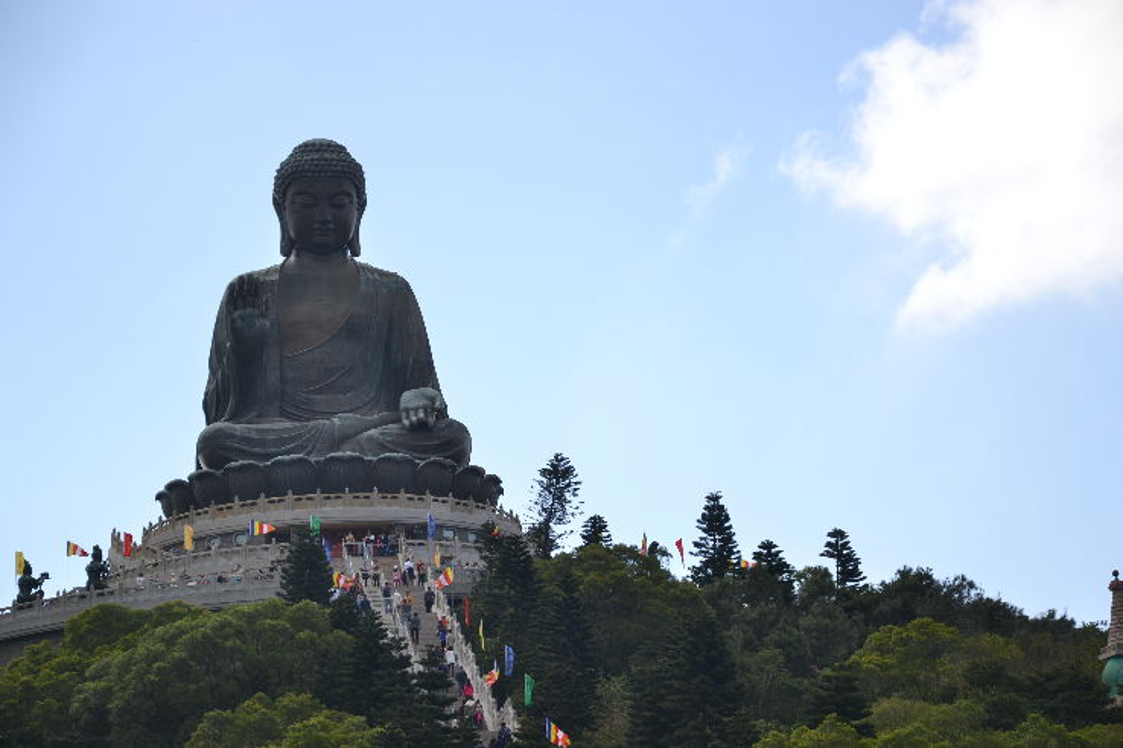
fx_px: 3743
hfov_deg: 17.1
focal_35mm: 120
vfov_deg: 11.4
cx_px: 562
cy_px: 374
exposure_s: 1/400
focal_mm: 80
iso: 100
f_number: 5.3
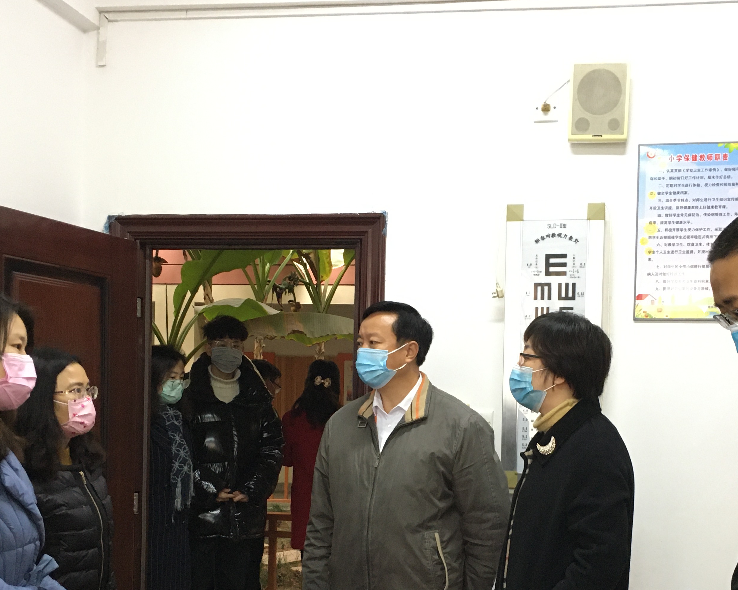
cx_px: 445
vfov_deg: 32.2
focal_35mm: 46
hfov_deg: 40.1
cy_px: 432
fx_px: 1005
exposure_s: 1/33
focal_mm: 4.15
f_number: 2.2
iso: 250
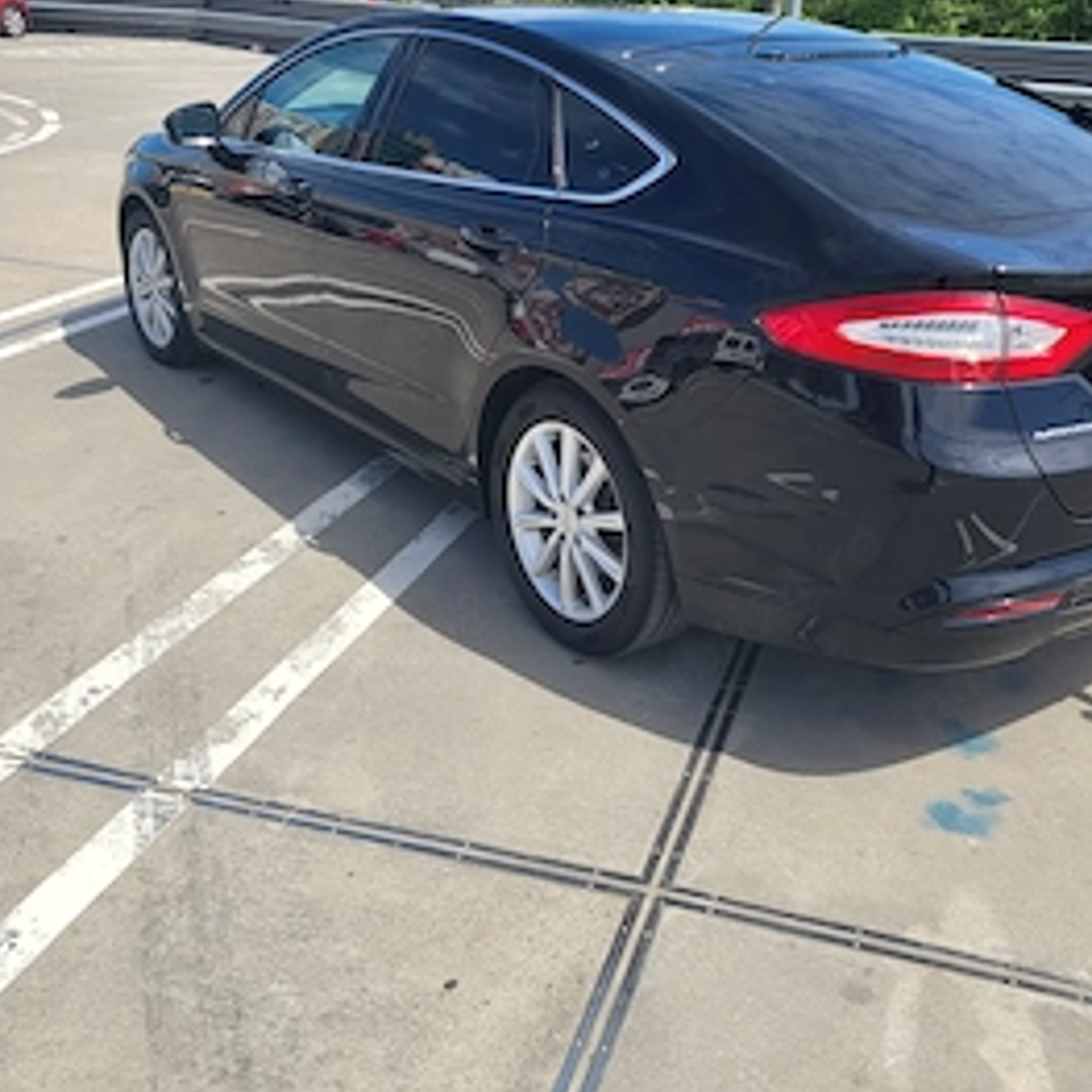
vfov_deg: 46.6
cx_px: 602
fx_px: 1249
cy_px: 378
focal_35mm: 35
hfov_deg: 47.1
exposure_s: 1/1601
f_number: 1.8
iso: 40
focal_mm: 5.4
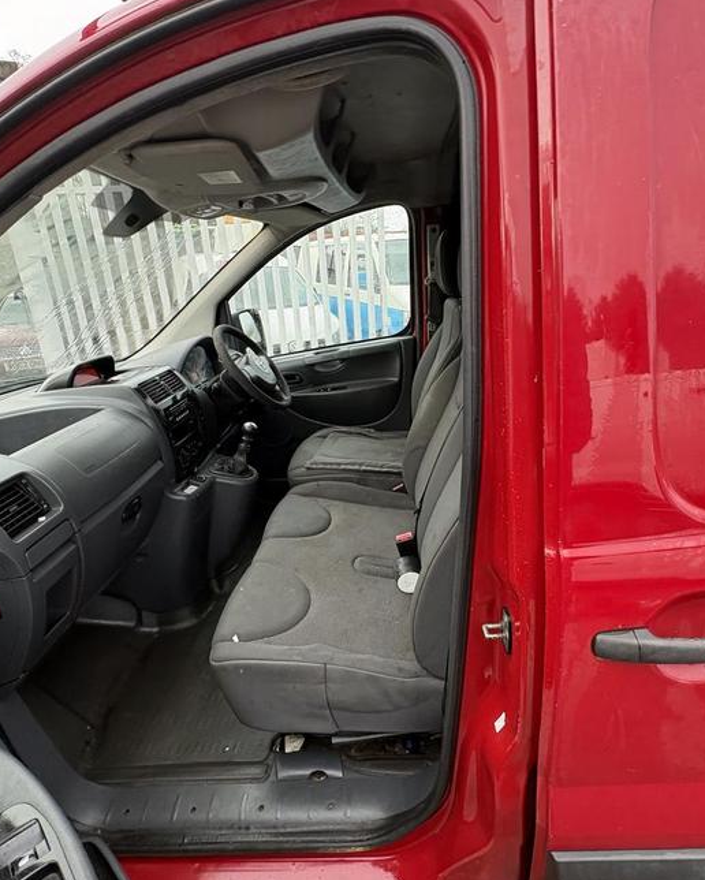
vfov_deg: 83.2
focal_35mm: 19
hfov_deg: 70.8
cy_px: 448
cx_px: 372
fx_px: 495
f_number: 2.2
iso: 160
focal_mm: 2.22
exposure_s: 1/99
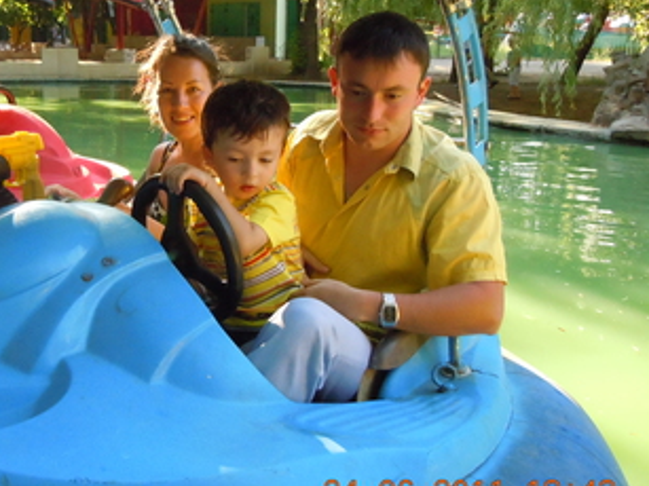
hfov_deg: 42.0
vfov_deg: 32.8
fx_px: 825
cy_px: 209
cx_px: 182
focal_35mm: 44
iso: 800
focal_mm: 5.4
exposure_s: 1/400
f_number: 3.5
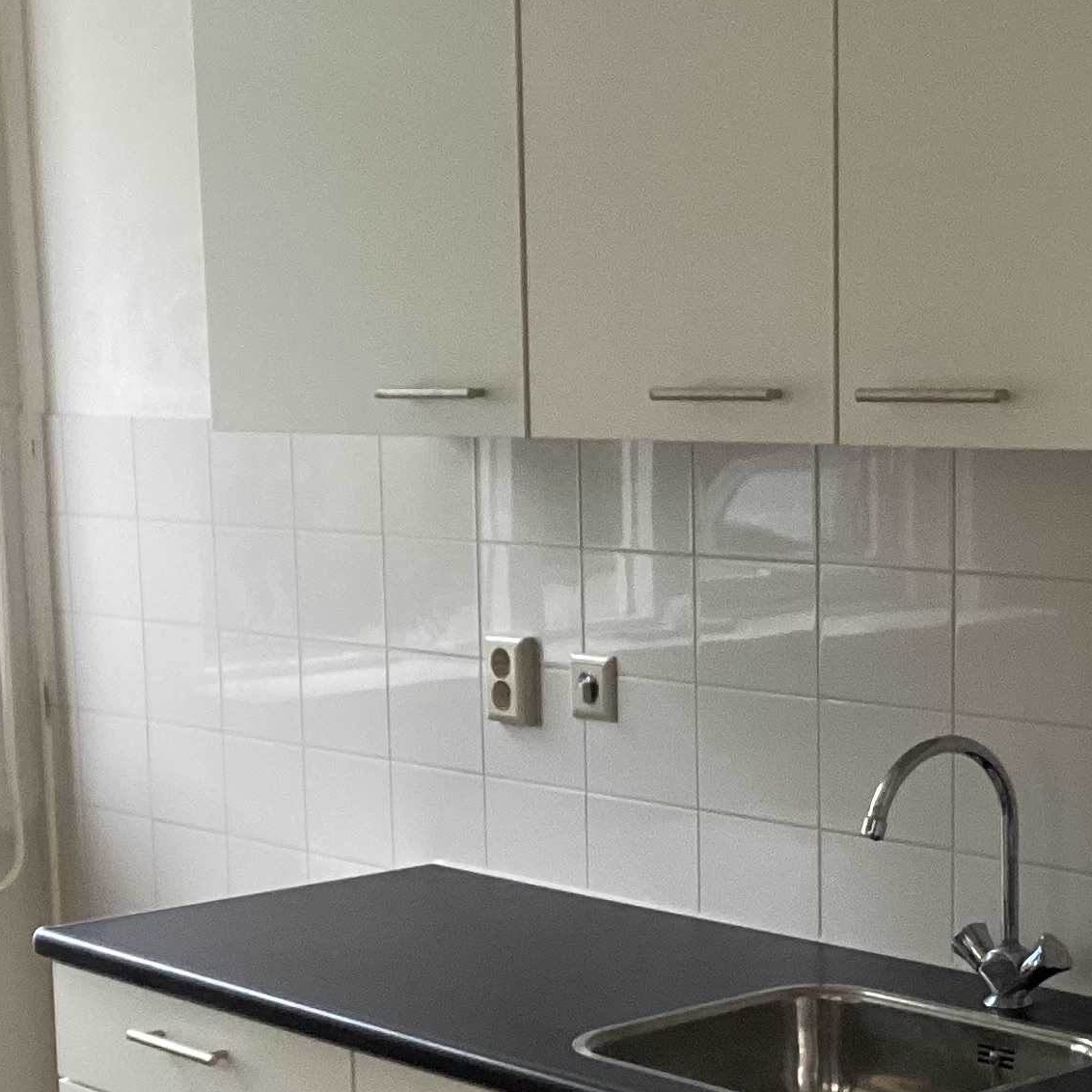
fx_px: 2820
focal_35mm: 79
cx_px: 599
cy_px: 823
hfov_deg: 21.9
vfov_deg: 21.7
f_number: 2.4
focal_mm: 3.3
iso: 160
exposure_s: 1/50
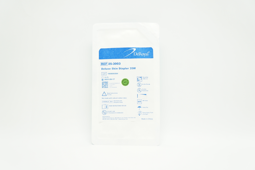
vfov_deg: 35.4
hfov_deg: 51.3
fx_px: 265
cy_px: 85
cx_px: 128
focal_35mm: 38
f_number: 4.5
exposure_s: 1/100
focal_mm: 25
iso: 400
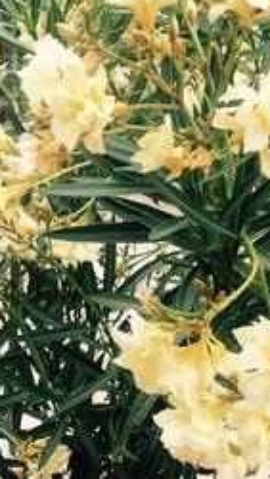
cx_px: -1
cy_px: 389
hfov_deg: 14.5
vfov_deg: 25.4
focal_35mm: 82
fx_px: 1042
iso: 25
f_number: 2.2
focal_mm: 4.15
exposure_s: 1/100
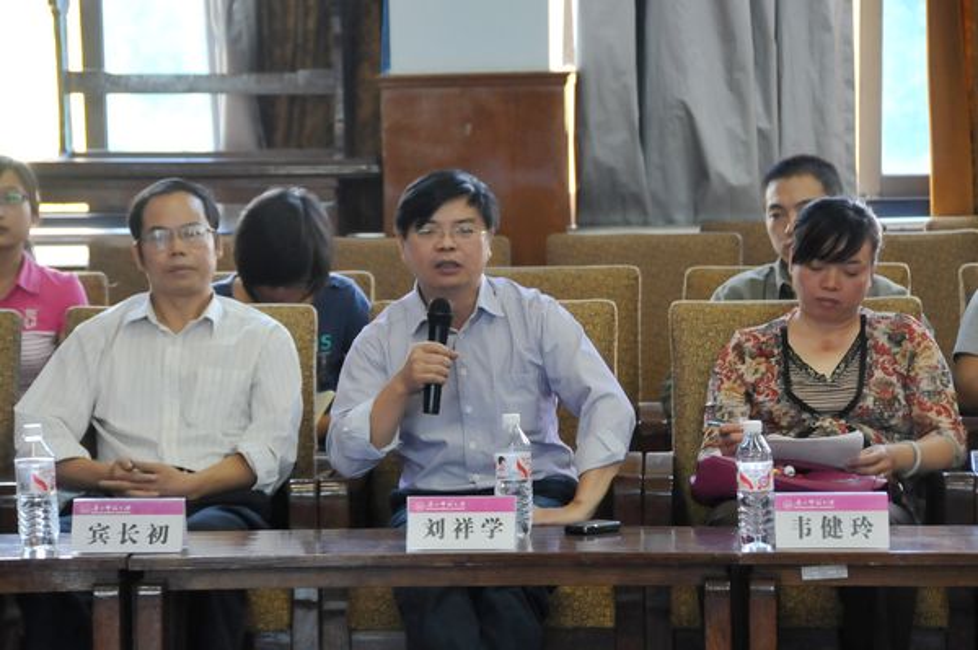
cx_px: 489
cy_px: 325
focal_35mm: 158
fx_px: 4275
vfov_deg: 8.7
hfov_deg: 13.1
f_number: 5.3
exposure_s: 1/60
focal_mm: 105
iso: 1600
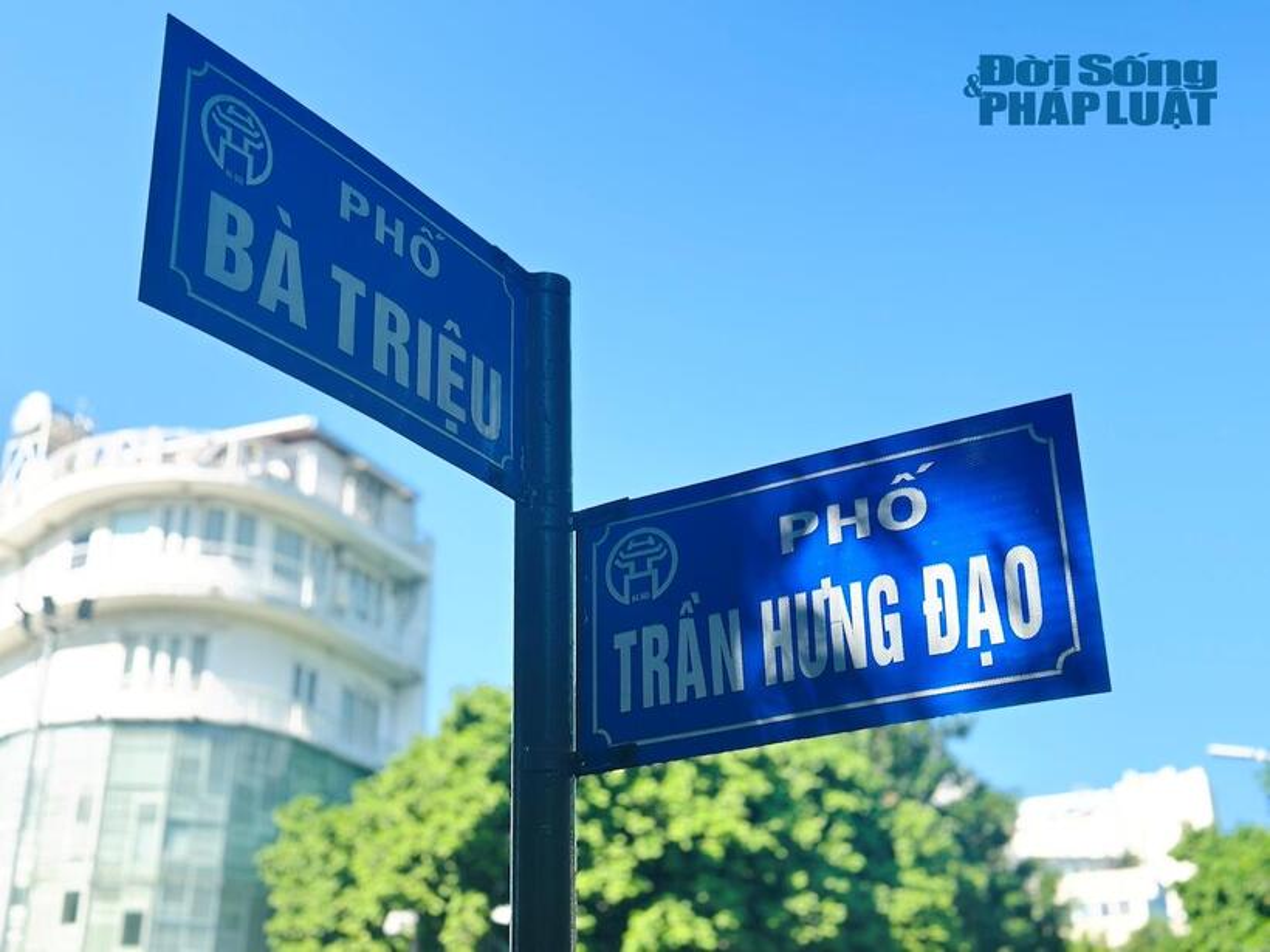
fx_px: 1761
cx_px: 635
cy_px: 476
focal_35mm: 48
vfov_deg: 30.3
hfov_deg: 39.7
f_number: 1.78
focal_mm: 6.86
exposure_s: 1/2203
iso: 80
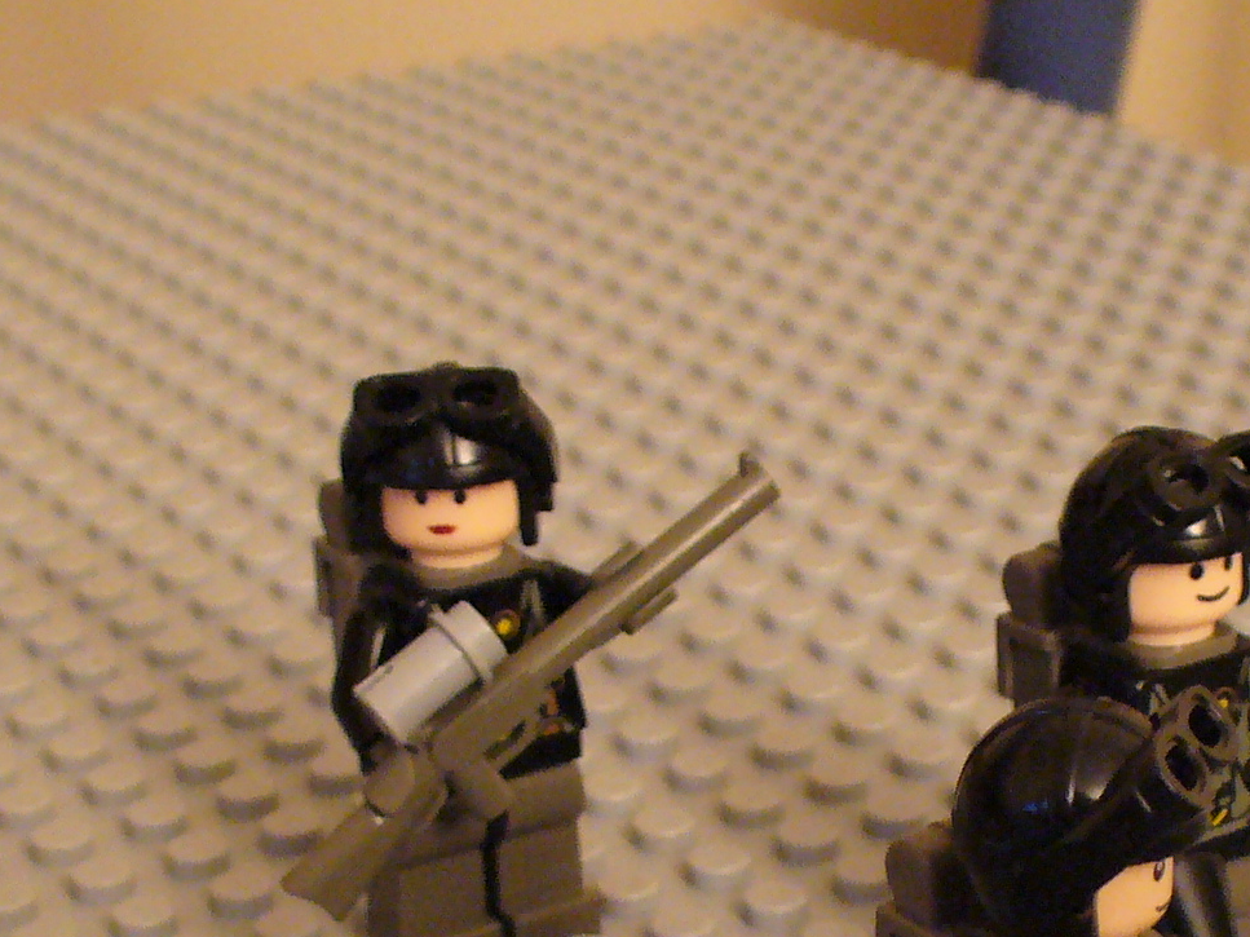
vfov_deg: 14.8
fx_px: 3538
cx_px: 884
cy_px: 965
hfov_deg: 19.9
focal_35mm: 98
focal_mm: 6.1
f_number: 2.8
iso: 200
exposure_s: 1/8
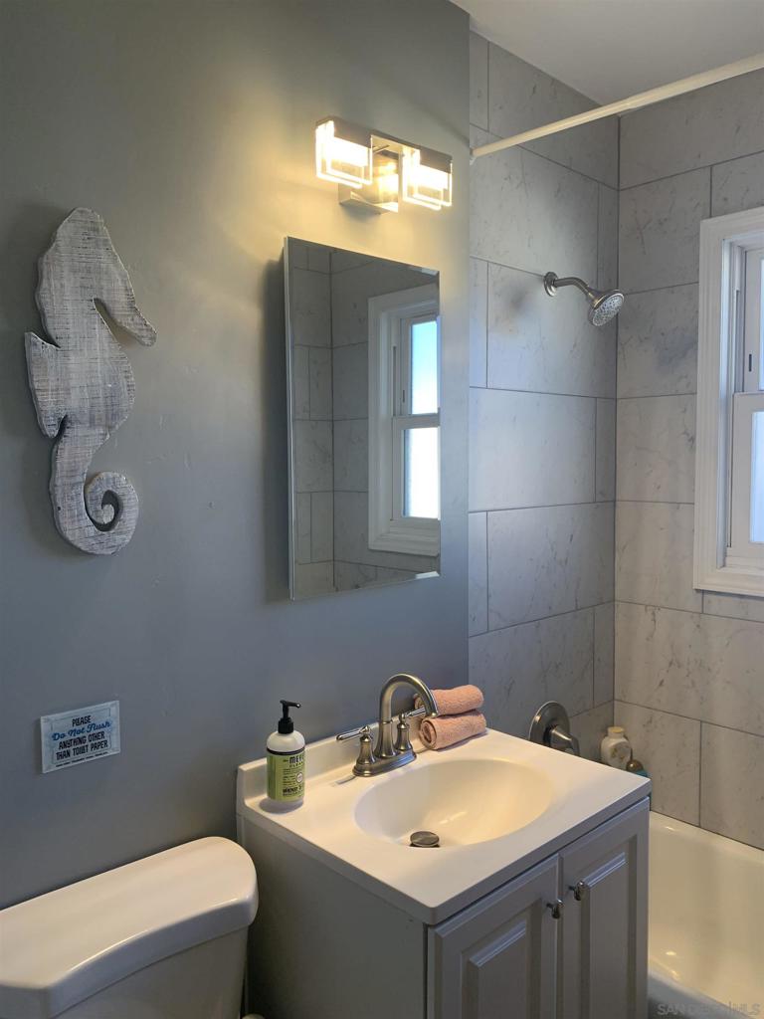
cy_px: 510
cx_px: 382
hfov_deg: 53.1
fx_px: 765
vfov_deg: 67.3
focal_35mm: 26
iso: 100
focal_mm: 4.25
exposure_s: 1/120
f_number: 1.8
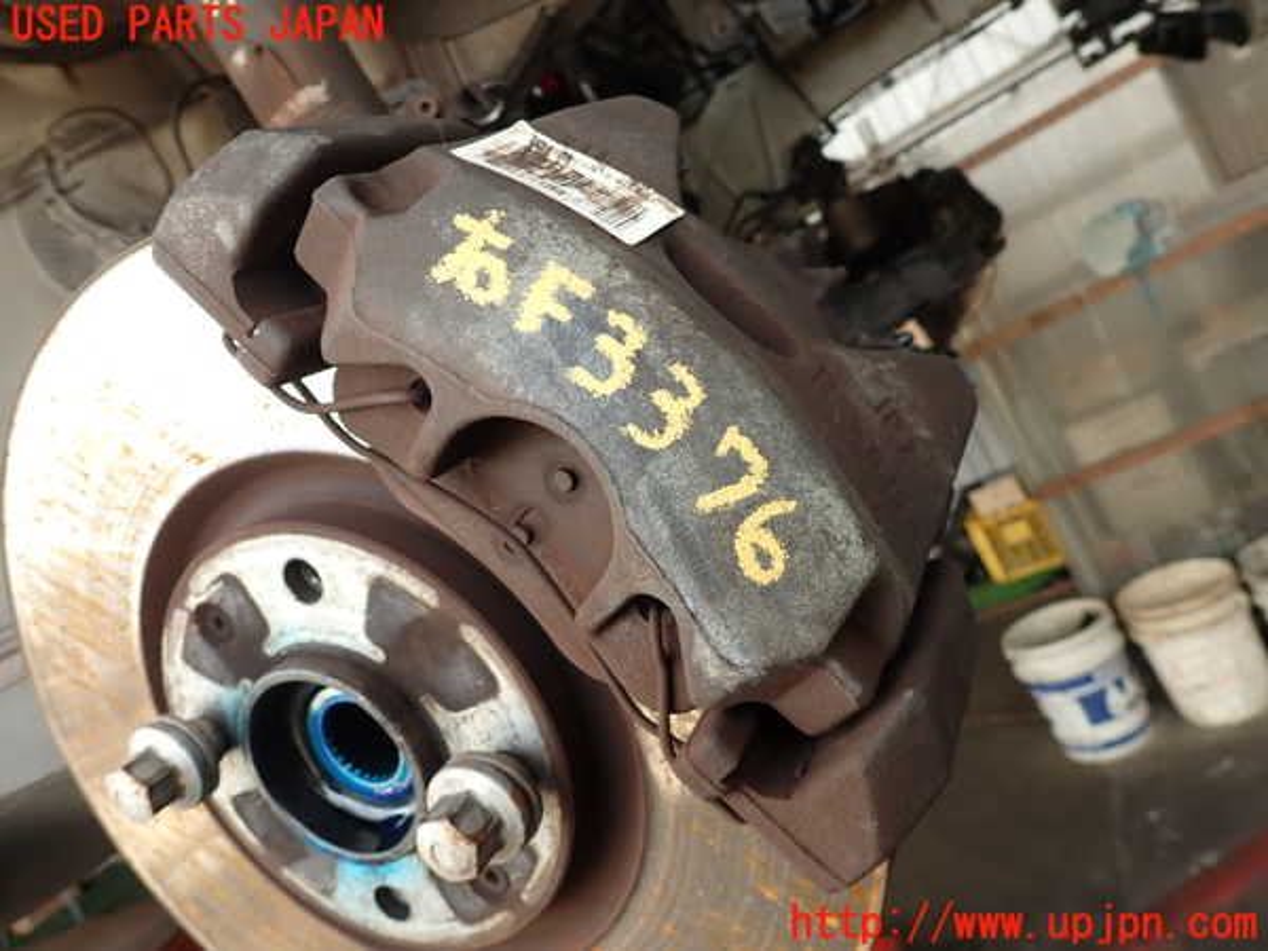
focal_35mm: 25
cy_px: 476
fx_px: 916
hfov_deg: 69.4
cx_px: 634
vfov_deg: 54.9
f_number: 2.8
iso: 100
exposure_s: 1/80
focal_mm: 4.5
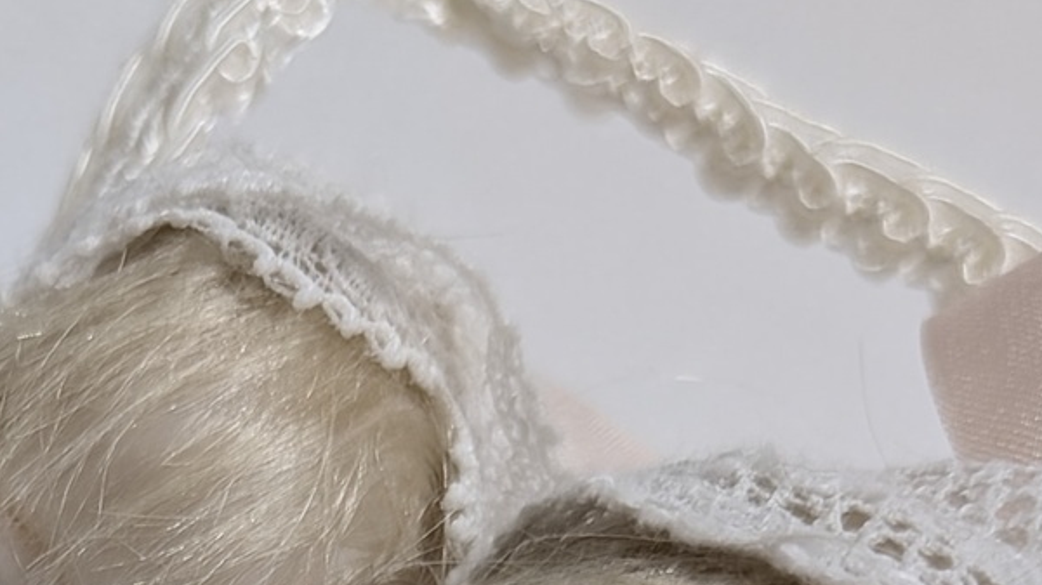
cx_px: -21
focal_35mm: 93
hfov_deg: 22.0
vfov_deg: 10.8
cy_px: 1461
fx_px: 2569
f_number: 1.7
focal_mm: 4.53
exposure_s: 1/120
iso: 177
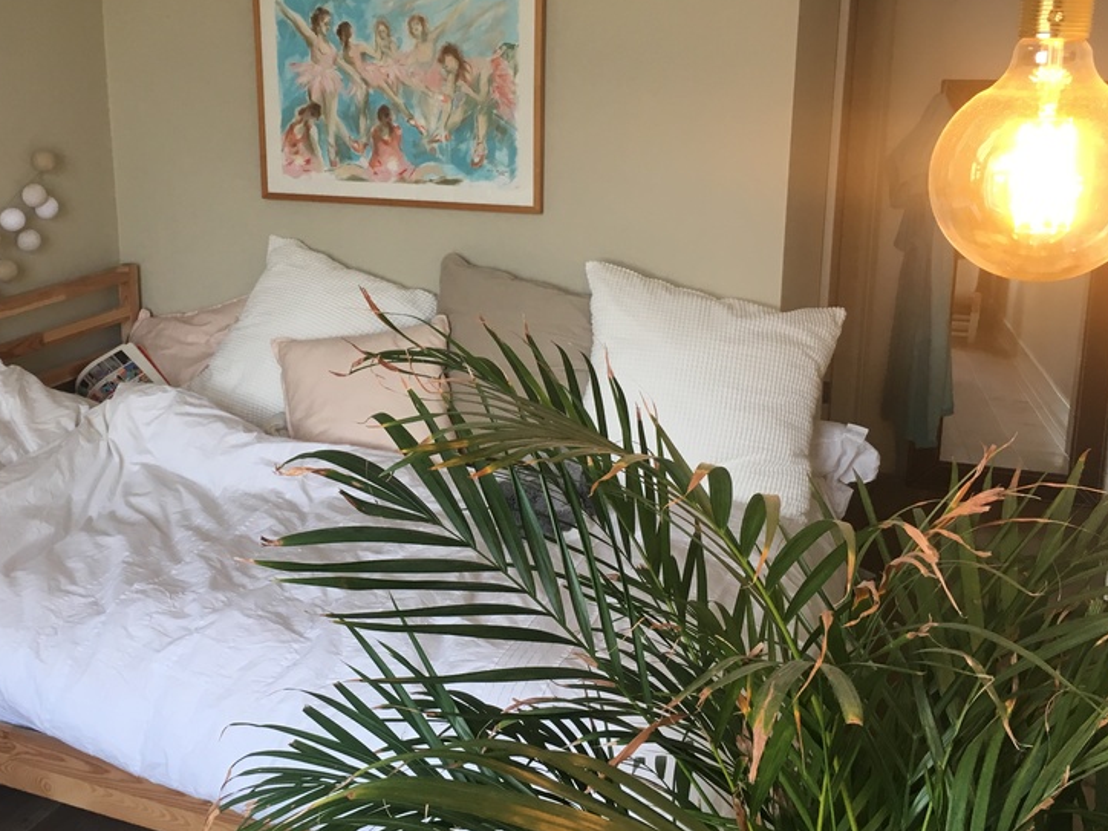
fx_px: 1312
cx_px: 393
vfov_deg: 35.0
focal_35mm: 41
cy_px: 344
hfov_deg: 45.3
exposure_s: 1/33
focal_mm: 4.15
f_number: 2.2
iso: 40
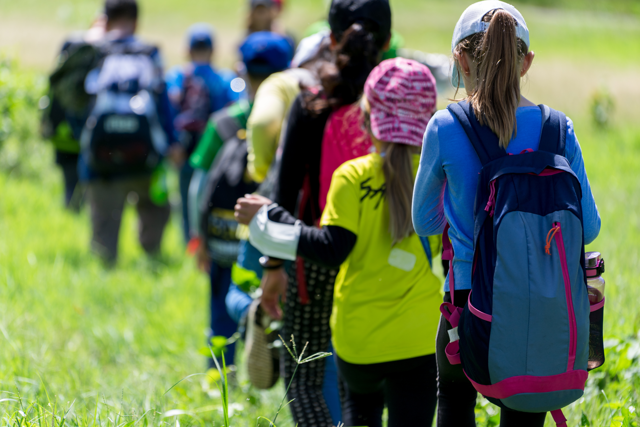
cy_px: 214
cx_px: 320
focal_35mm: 200
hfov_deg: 10.3
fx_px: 3555
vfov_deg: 6.9
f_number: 4
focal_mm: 200
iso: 50
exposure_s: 1/350
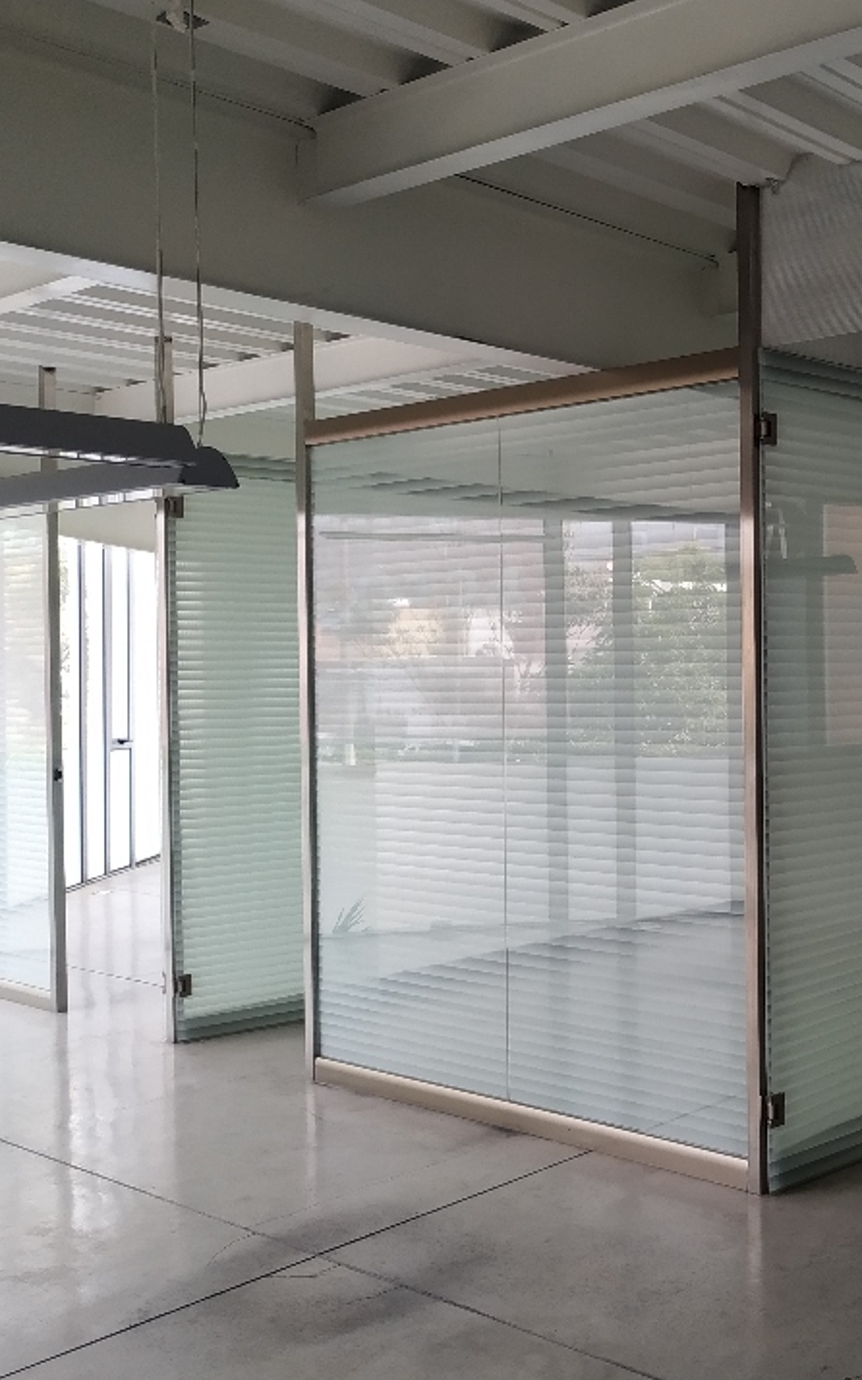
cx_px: 833
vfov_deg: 51.5
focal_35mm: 38
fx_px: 1429
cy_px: 676
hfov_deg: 31.4
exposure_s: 1/142
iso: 125
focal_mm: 3.94
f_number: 1.9
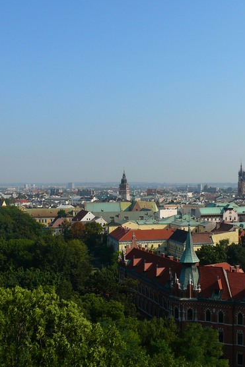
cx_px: 184
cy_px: 183
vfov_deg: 40.4
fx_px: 500
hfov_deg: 27.1
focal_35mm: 49
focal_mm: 7.4
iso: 100
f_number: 6.3
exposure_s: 1/500
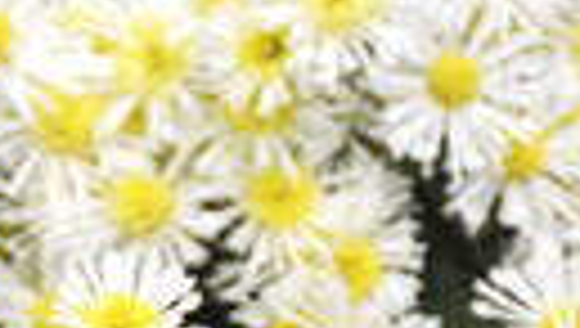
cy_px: 643
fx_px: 11117
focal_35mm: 722
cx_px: -9
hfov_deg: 3.0
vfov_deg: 1.7
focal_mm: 135
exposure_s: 1/250
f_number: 5.6
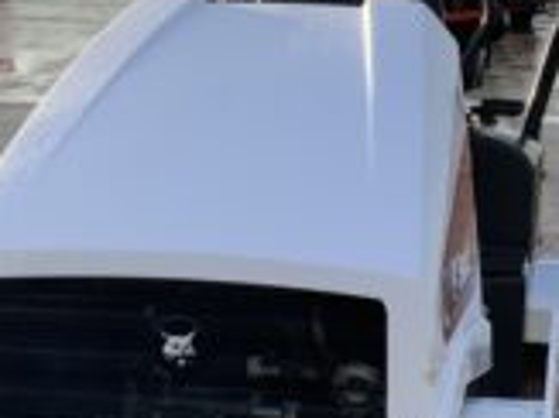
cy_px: 278
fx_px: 1840
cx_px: 412
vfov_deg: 13.0
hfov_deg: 17.2
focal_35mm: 114
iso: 16
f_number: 1.8
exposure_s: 1/524
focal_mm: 3
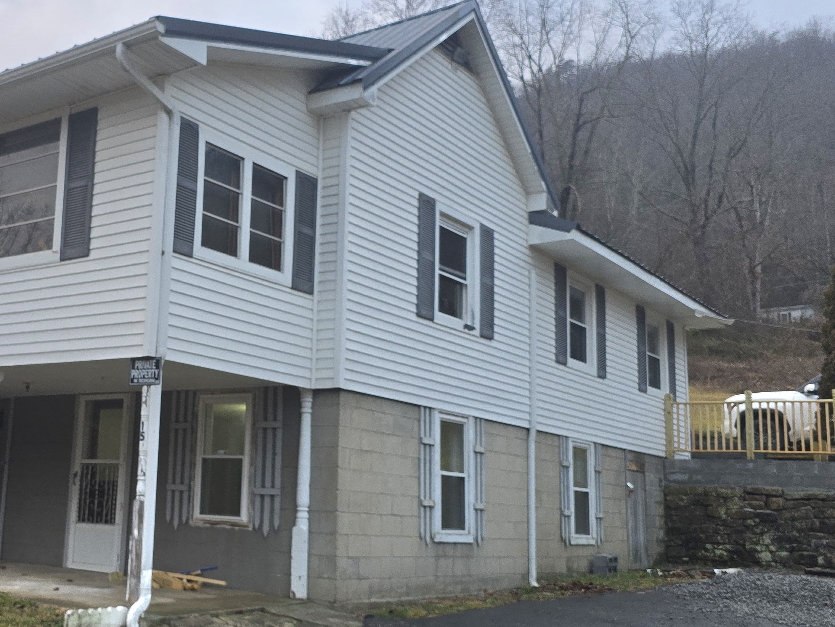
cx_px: 204
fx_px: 1013
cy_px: 309
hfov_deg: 43.3
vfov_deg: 34.4
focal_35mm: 42
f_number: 1.7
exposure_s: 1/182
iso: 80
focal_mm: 6.3
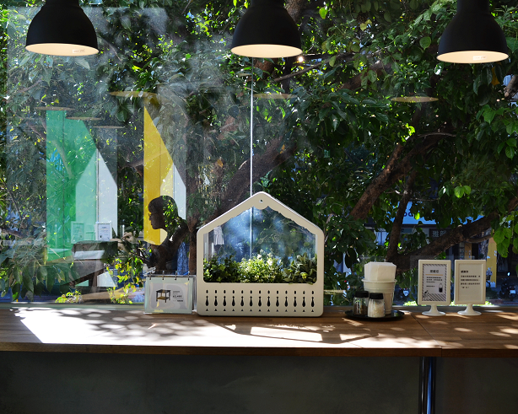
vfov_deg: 31.4
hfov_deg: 38.7
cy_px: 206
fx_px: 736
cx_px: 299
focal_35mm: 48
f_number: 7.1
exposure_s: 1/200
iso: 200
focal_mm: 28
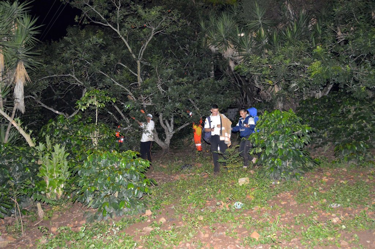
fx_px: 359
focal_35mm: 34
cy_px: 124
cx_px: 188
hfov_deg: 55.1
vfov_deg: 38.3
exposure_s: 1/60
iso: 3200
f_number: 3.8
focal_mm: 23
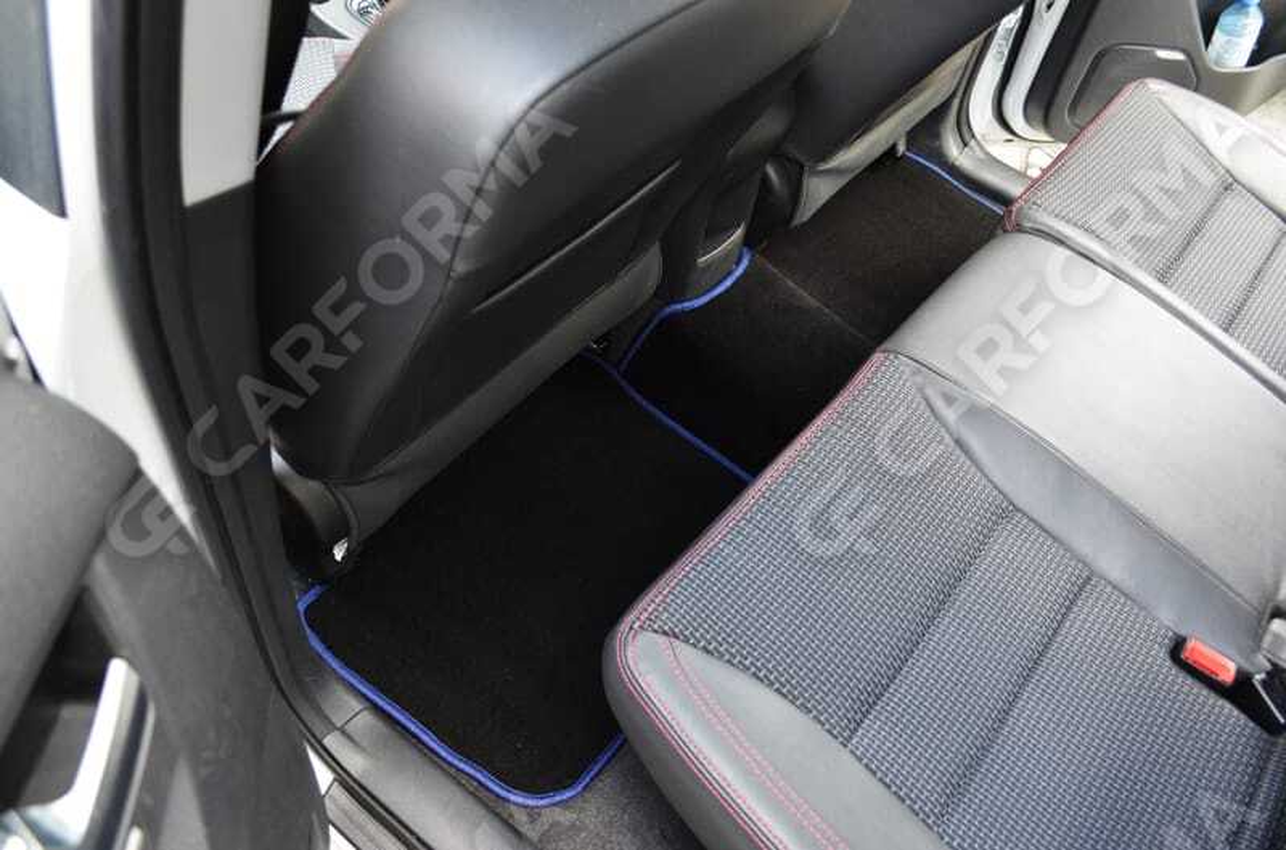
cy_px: 425
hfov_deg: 67.5
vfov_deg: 47.7
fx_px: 962
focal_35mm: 27
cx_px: 643
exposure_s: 1/50
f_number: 3.5
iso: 800
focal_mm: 18
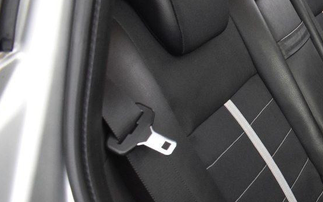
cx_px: 457
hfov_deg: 22.2
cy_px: 150
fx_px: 704
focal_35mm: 80
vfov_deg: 16.2
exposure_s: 1/8
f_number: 5
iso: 1250
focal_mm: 18
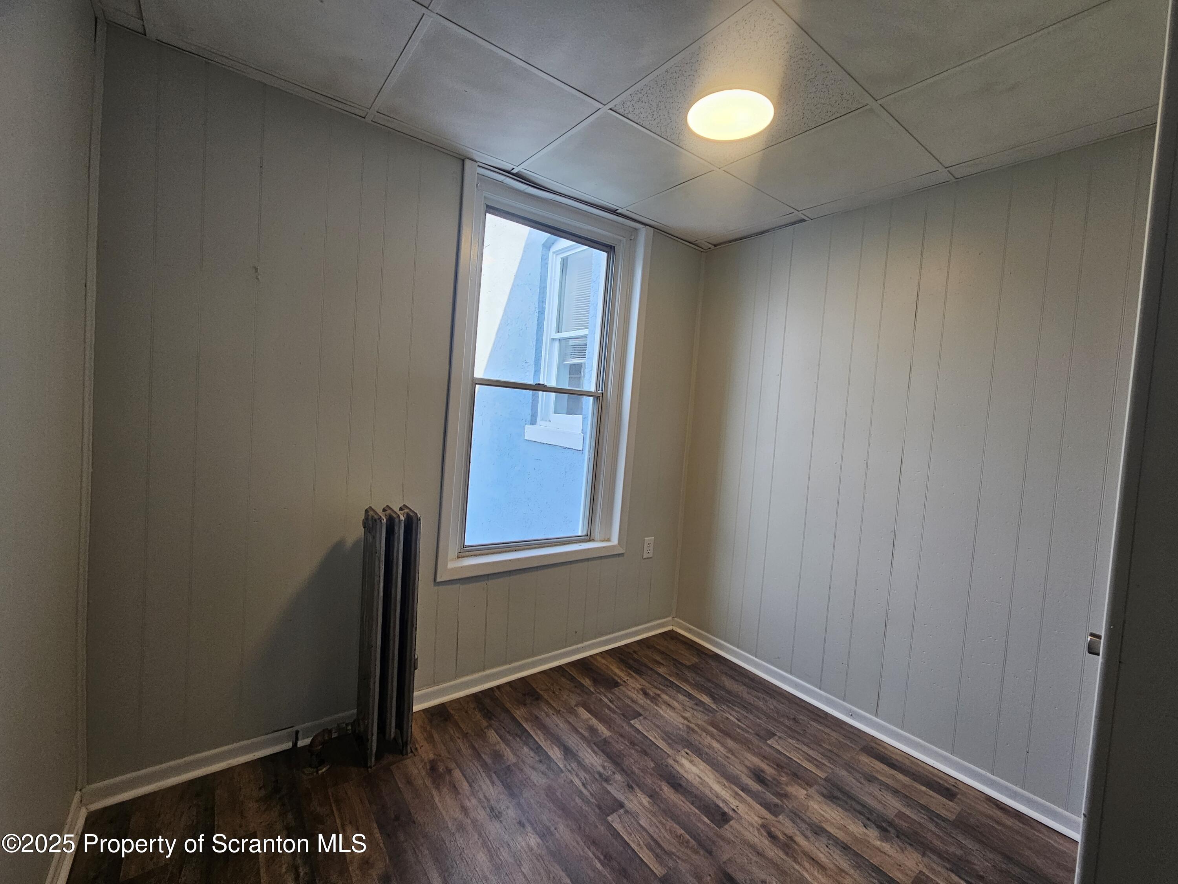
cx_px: 589
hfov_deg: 106.2
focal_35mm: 13
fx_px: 442
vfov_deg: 89.9
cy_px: 442
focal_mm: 2.2
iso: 80
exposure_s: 1/77.4
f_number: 2.2
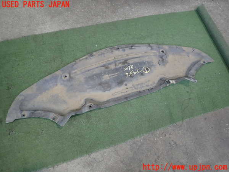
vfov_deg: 54.9
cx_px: 114
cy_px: 86
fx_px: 165
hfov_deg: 69.4
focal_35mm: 25
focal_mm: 4.5
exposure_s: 1/40
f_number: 2
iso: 200
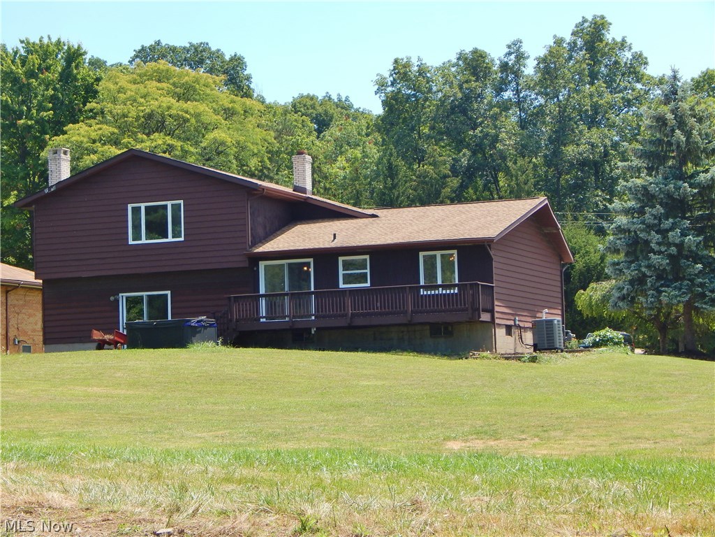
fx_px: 1921
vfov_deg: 15.9
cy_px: 268
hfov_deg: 21.1
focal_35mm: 93
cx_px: 358
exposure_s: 1/500
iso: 125
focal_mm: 16.6
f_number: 4.4
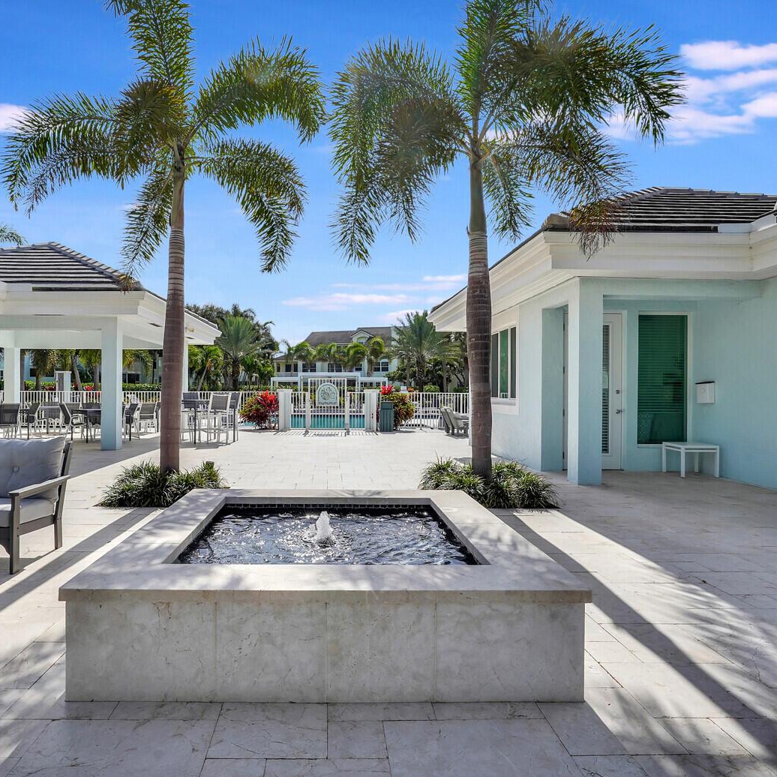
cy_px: 399
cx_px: 328
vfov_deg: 70.5
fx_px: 550
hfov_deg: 70.0
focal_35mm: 22
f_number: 11
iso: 320
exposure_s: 1/640
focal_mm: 16.5
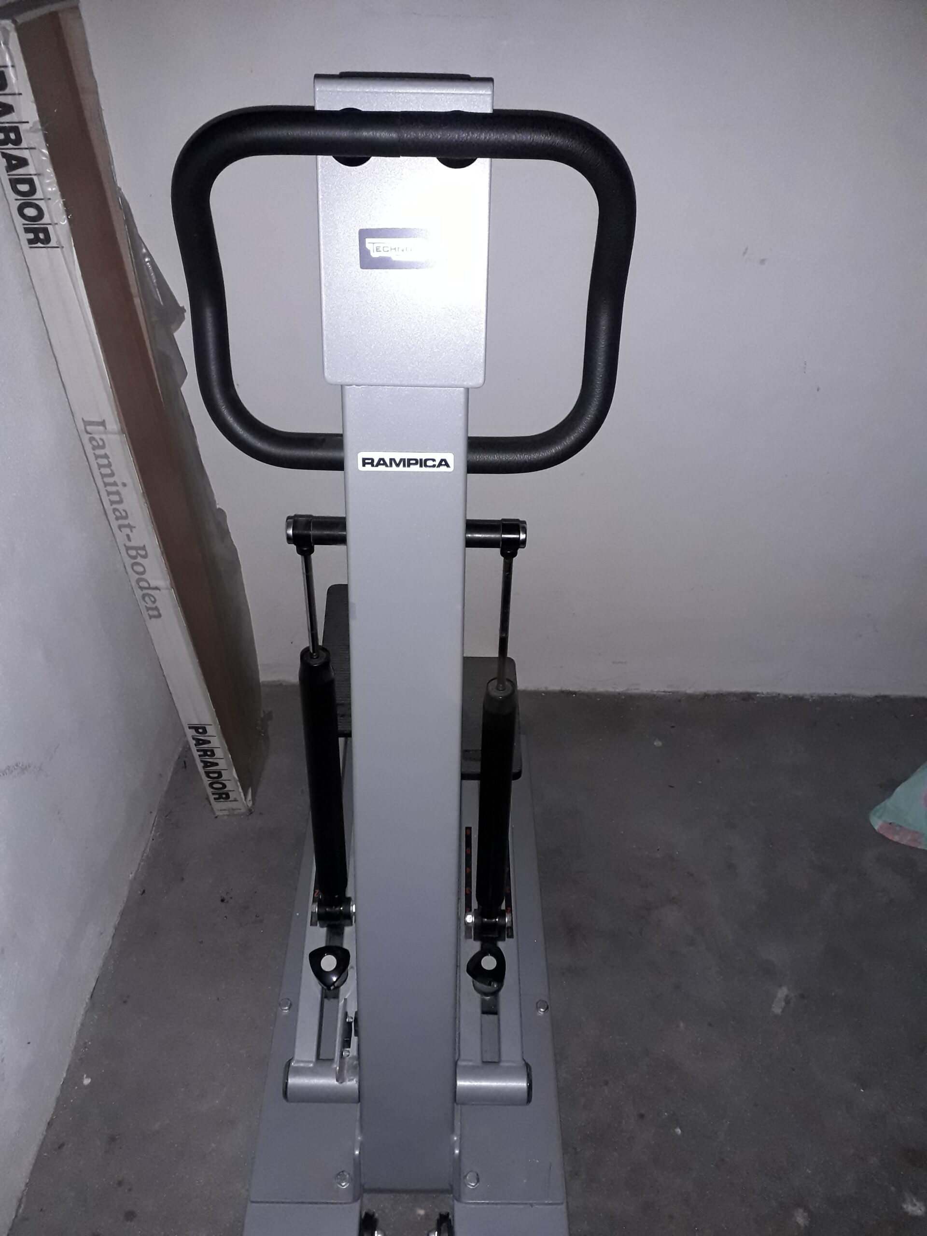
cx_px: 464
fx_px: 964
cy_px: 618
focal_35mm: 27
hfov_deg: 51.4
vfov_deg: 65.3
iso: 160
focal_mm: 3.6
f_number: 1.9
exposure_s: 1/33
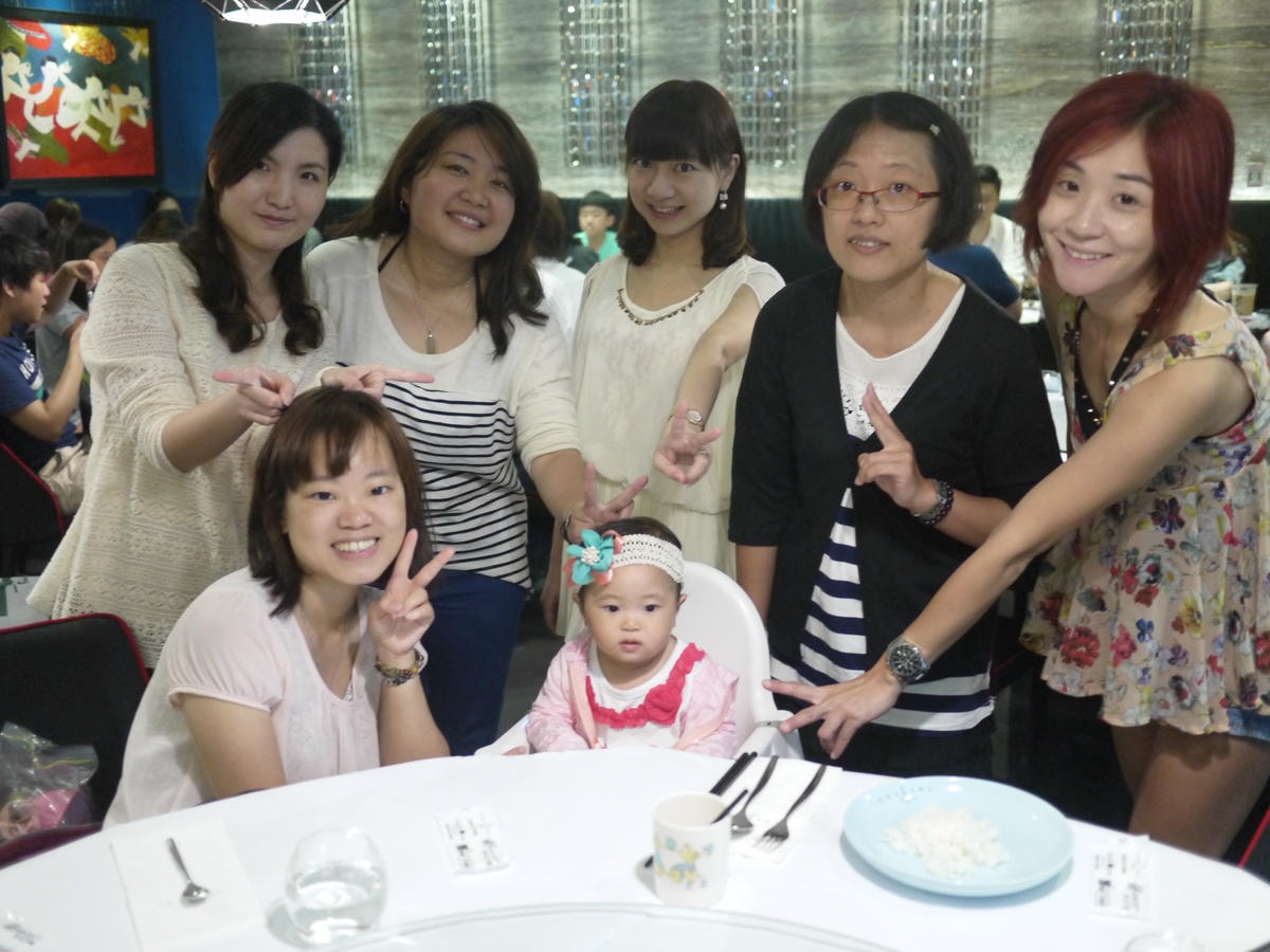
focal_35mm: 40
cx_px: 635
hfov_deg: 46.8
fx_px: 1468
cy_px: 476
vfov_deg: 36.0
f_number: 1.7
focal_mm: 20
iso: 800
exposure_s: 1/40
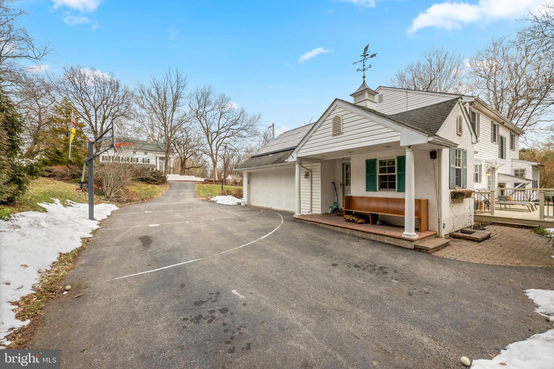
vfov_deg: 81.2
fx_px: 215
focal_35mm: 14
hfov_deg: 104.3
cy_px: 184
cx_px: 277
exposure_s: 1/2000
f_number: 6.3
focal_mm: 14
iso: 640
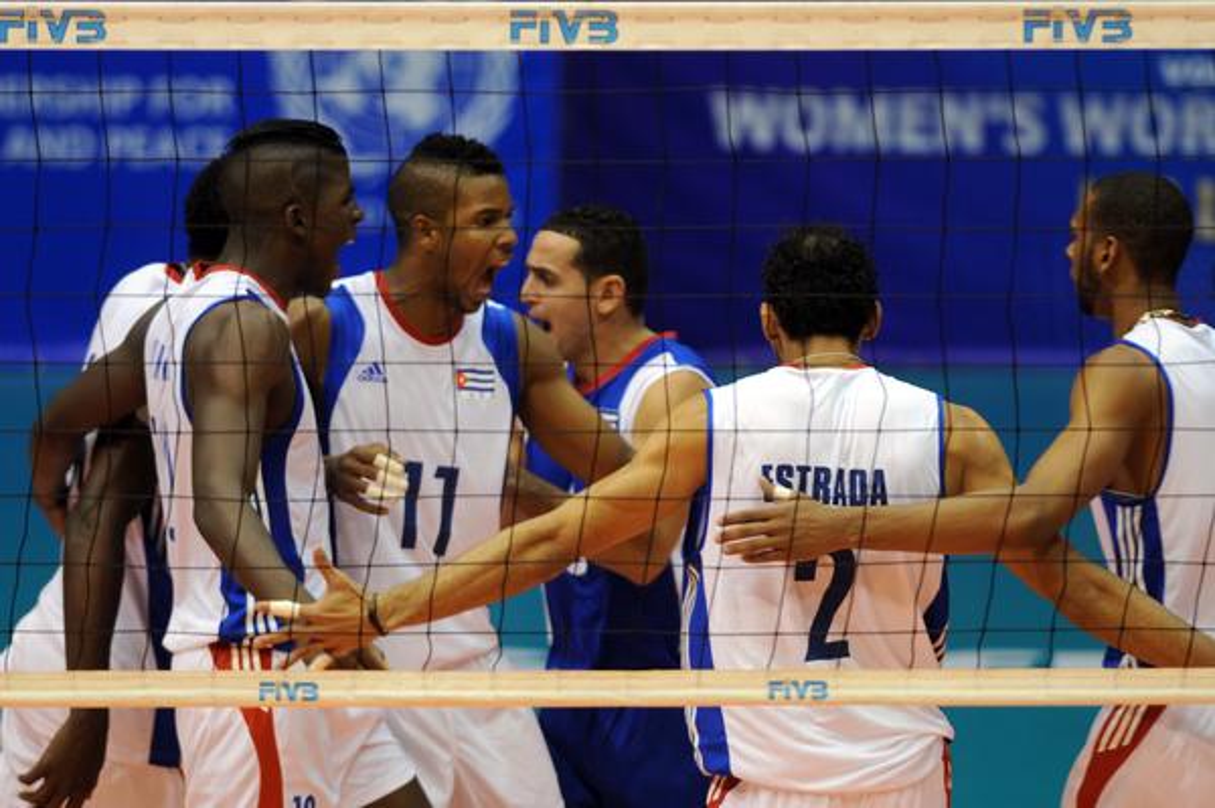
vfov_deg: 3.0
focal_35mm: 450
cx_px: 608
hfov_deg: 4.6
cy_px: 404
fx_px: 15175
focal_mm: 300
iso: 400
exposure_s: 1/320
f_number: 2.8
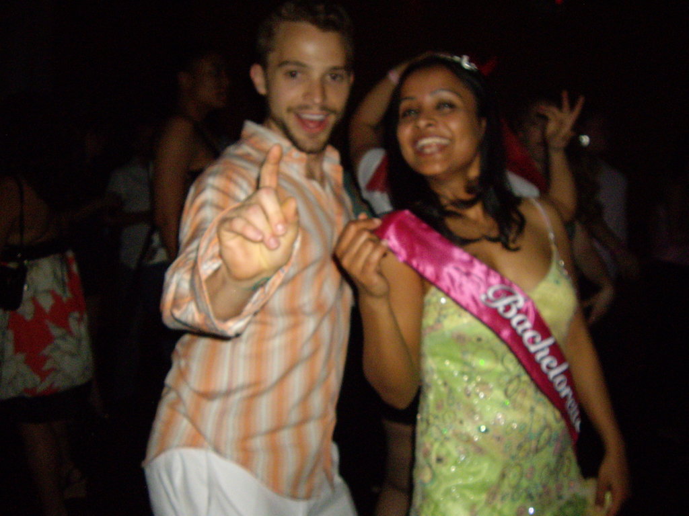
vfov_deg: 37.7
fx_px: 756
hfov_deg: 49.0
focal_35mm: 38
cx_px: 344
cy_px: 258
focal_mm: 6.2
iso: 400
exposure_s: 1/40
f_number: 2.7
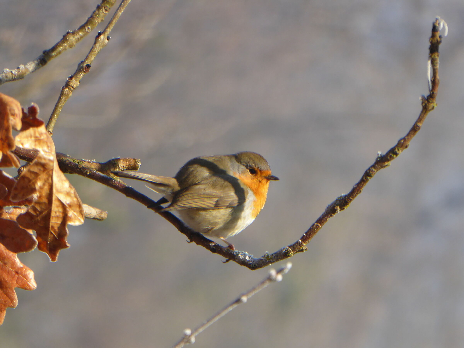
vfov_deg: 1.9
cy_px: 174
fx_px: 10723
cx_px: 232
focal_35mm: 800
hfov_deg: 2.5
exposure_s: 1/125
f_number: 6.4
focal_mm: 129
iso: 125
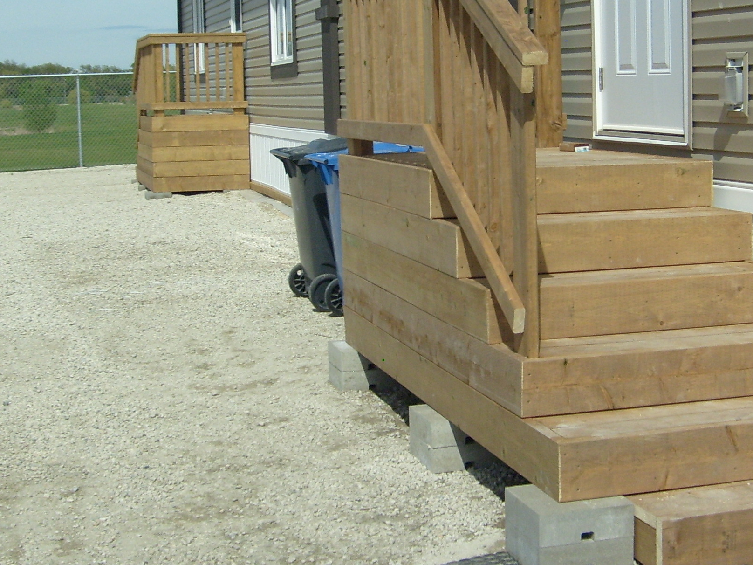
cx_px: 449
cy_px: 204
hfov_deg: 31.6
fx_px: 1327
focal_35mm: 61
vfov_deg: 23.9
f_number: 7.1
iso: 80
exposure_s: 1/500
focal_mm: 5.8
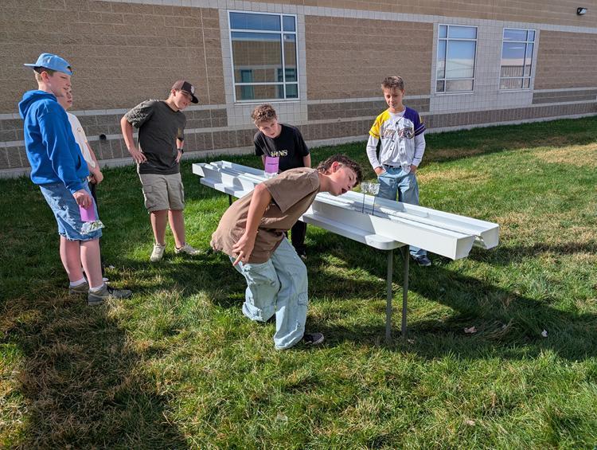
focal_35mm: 24
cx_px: 298
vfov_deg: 57.0
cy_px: 225
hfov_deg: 71.5
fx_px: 415
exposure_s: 1/1323
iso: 20
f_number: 1.68
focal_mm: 6.9
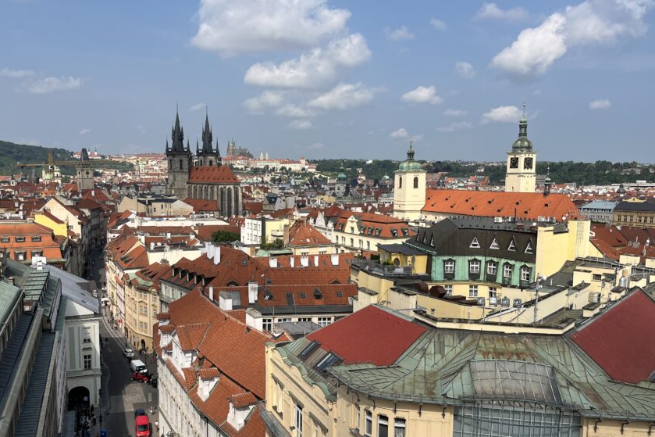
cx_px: 260
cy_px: 247
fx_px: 600
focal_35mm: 33
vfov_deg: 39.9
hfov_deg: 56.8
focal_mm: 5.1
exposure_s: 1/4651
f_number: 1.6
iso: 50
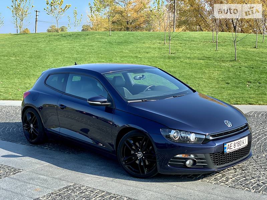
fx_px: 401
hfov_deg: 36.8
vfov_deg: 28.0
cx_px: 134
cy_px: 100
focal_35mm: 52
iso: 16
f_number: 2.4
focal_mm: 6
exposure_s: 1/276
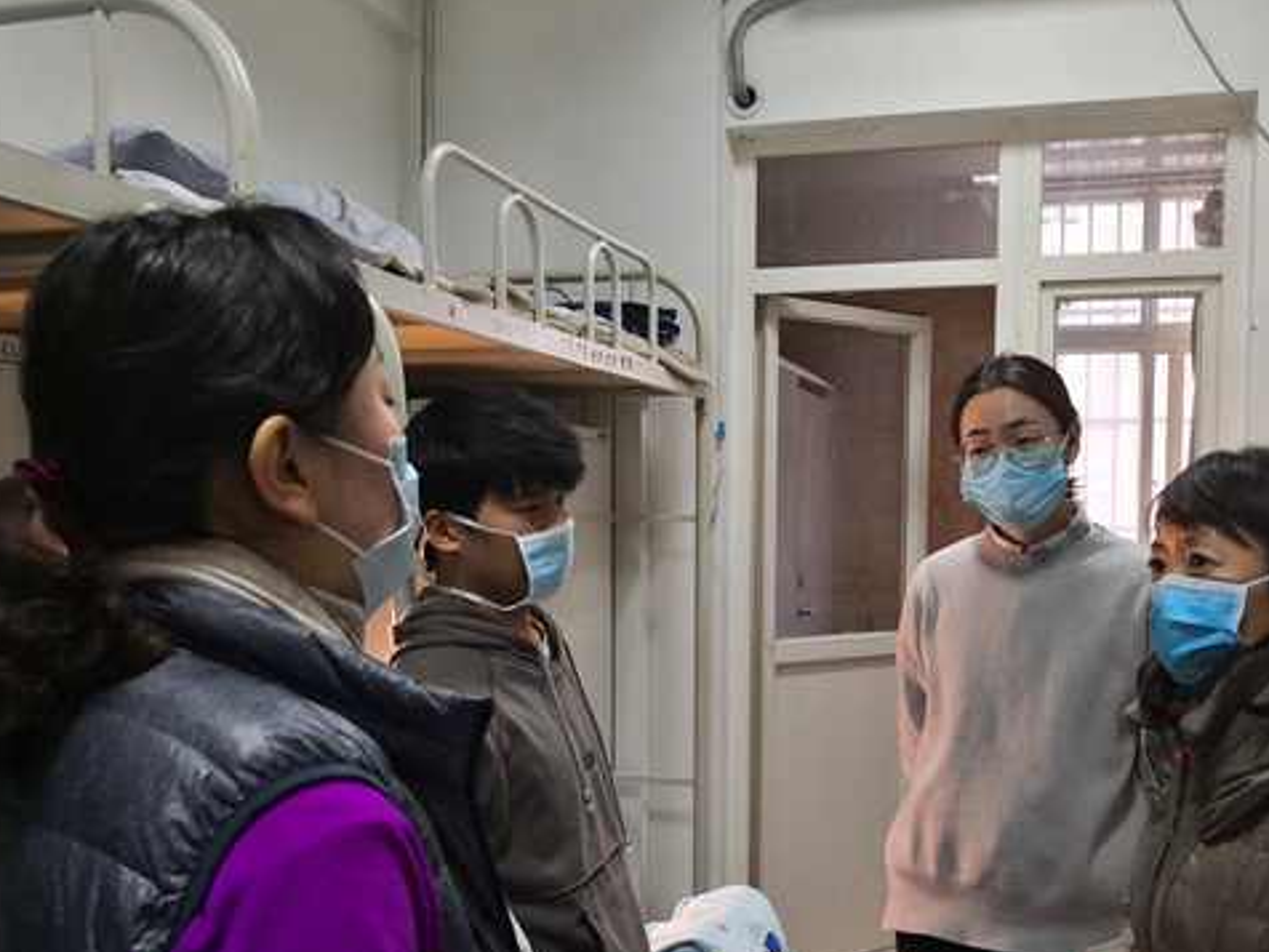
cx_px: 714
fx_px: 1246
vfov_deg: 41.6
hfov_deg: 53.8
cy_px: 568
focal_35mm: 34
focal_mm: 3.95
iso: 200
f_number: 1.6
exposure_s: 1/33.3
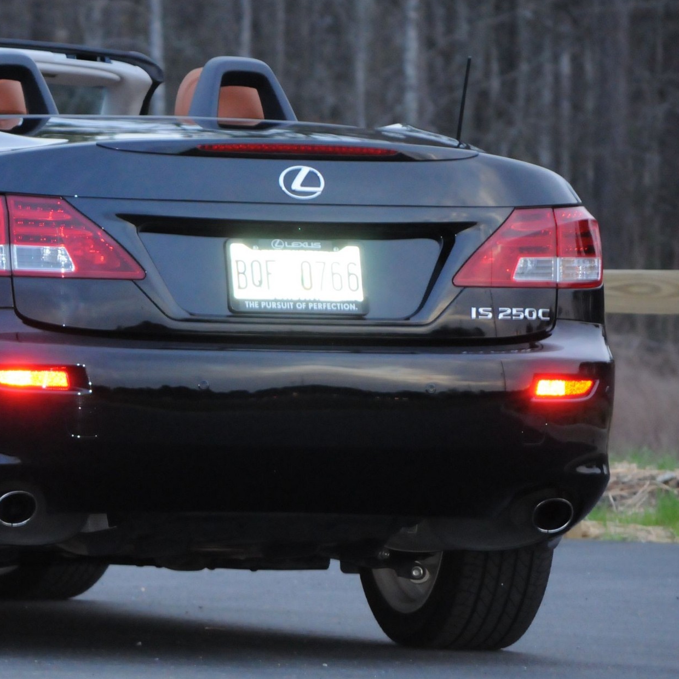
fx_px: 7120
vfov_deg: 5.5
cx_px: 3
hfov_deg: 5.4
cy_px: 329
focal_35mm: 321
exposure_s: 1/60
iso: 2000
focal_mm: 125
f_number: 8
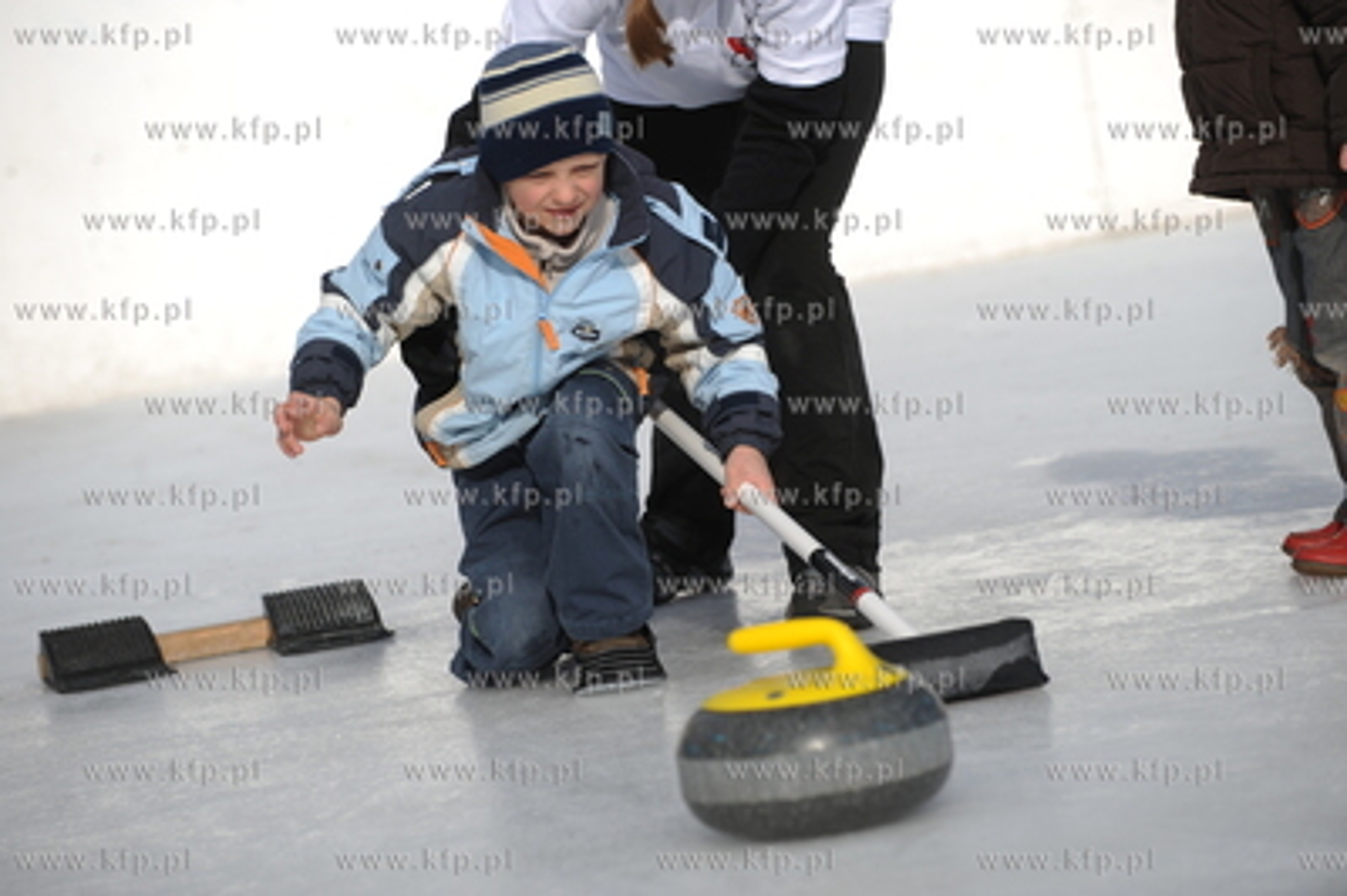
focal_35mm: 170
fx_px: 6355
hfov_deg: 12.1
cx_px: 674
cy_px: 448
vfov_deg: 8.1
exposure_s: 1/1000
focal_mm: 170
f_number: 5
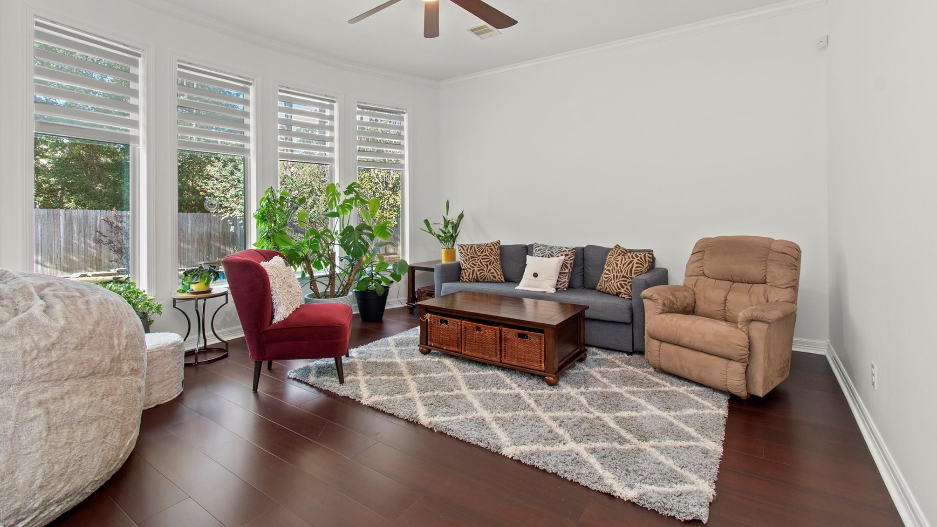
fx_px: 398
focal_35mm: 16
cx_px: 475
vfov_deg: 66.5
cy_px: 214
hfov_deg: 99.4
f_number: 8
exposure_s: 1/2
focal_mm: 10
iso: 320
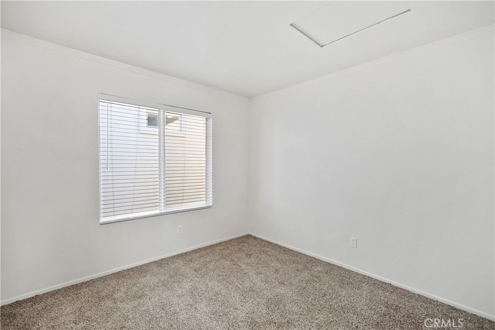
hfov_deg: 96.7
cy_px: 165
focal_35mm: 16
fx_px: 220
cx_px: 248
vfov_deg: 73.8
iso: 400
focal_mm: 16
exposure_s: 1/15
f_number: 4
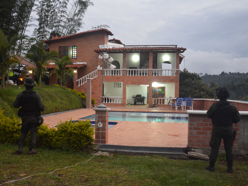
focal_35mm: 66
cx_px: 118
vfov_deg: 22.3
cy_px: 93
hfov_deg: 29.4
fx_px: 473
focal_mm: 40
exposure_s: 1/50
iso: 2500
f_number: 4.5
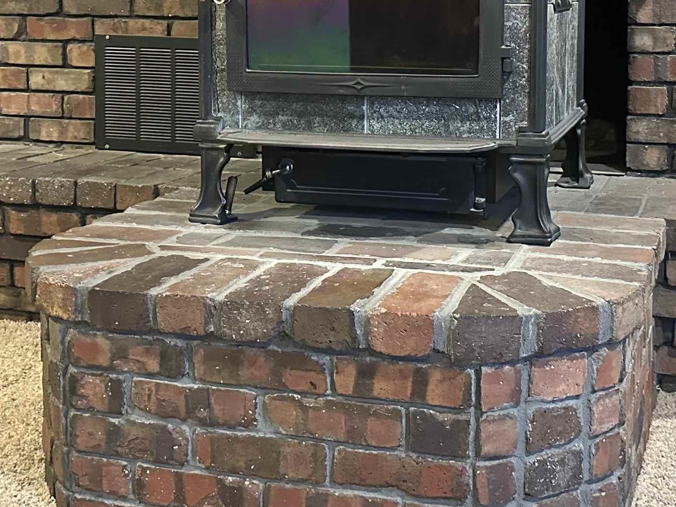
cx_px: 447
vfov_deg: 26.8
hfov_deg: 35.8
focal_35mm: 53
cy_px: 81
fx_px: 1035
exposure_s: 1/40
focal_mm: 6.86
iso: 1000
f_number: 1.78
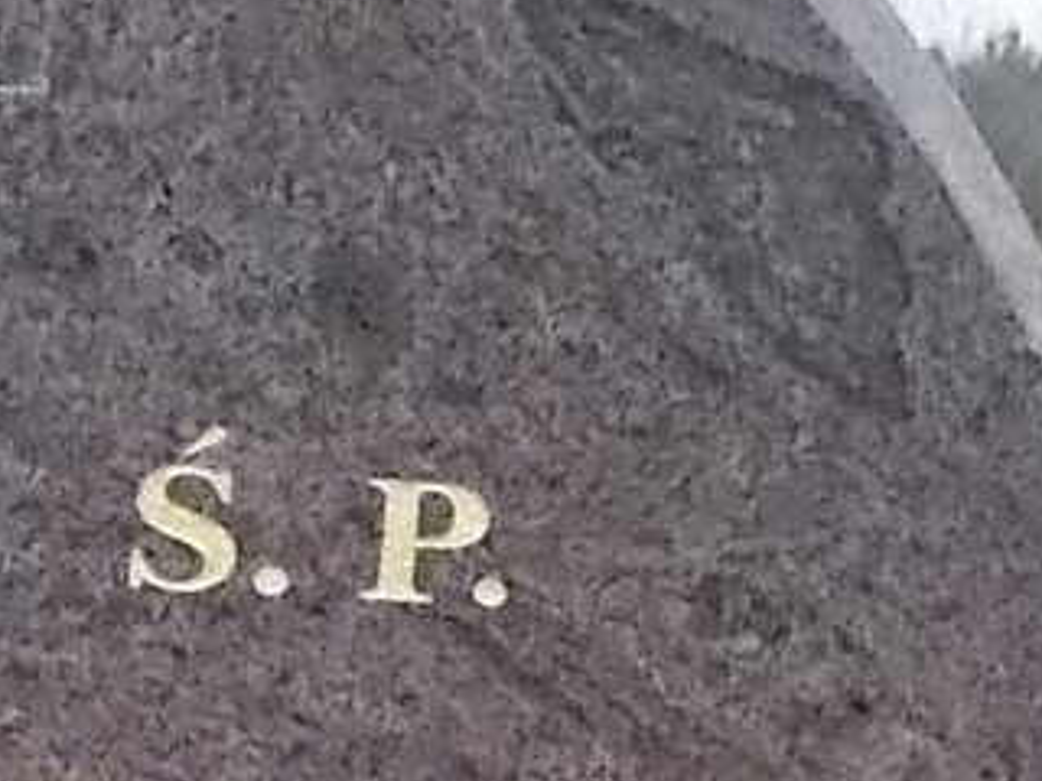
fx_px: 3913
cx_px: 143
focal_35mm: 130
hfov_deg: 15.0
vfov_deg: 10.6
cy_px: 1484
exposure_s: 1/400
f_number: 3.2
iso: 400
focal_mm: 4.6
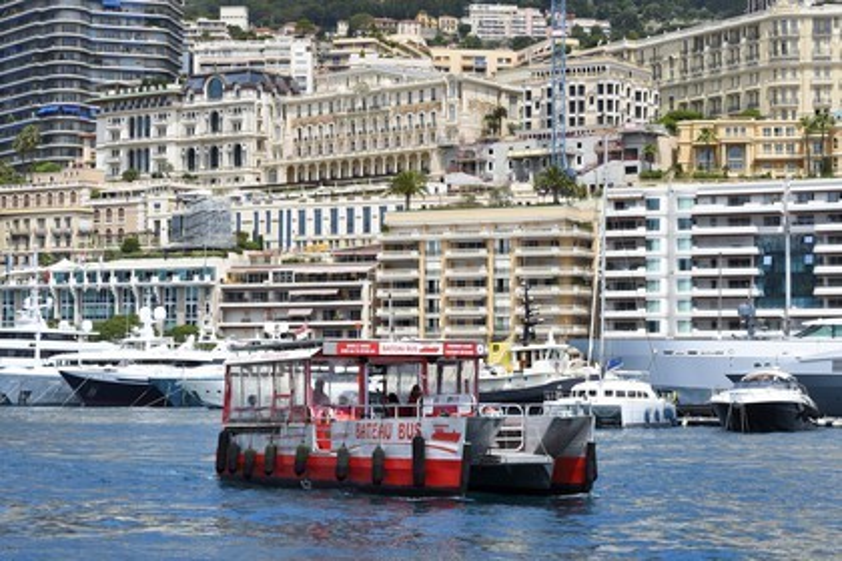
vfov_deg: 15.2
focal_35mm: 90
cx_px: 421
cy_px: 280
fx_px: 2105
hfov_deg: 22.6
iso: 200
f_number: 11
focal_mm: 90
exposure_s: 1/320
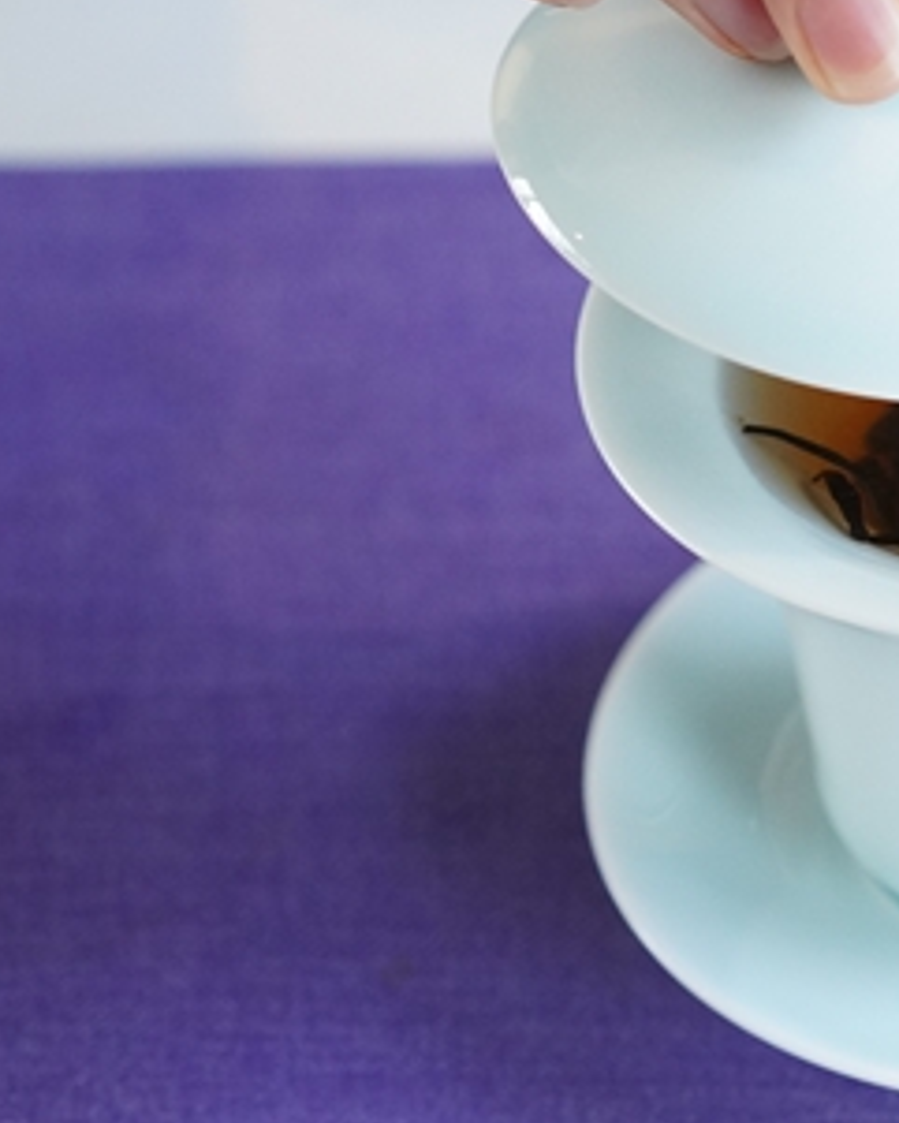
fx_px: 4554
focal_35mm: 137
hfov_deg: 10.9
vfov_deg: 14.0
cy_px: 326
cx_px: 1291
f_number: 4
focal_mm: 55
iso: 4000
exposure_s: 1/250
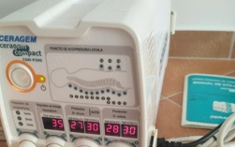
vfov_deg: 27.9
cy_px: 140
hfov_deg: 45.2
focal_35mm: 44
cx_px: 103
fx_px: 282
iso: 543
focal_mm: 6.24
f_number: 1.8
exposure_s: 1/50
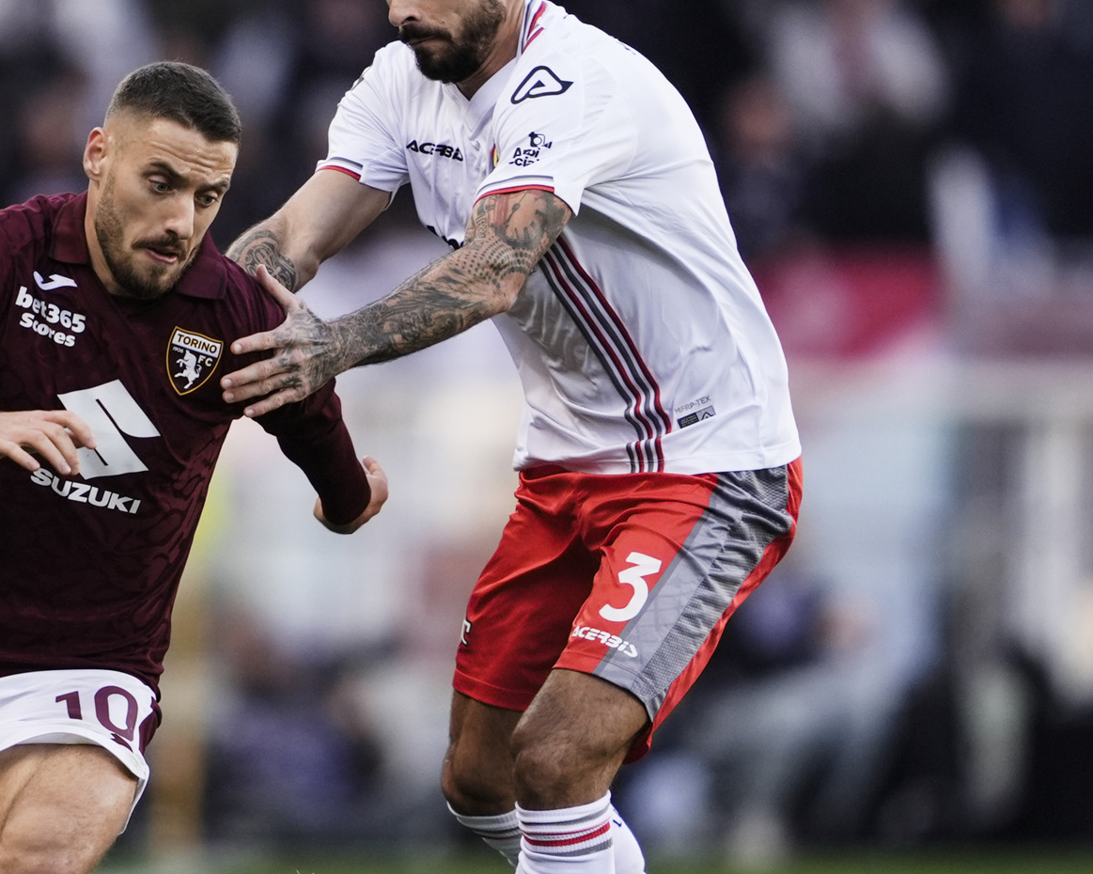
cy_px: 529
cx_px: 372
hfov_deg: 2.5
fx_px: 25066
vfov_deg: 2.0
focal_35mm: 775
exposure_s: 1/1600
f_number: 2.8
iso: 500
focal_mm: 400
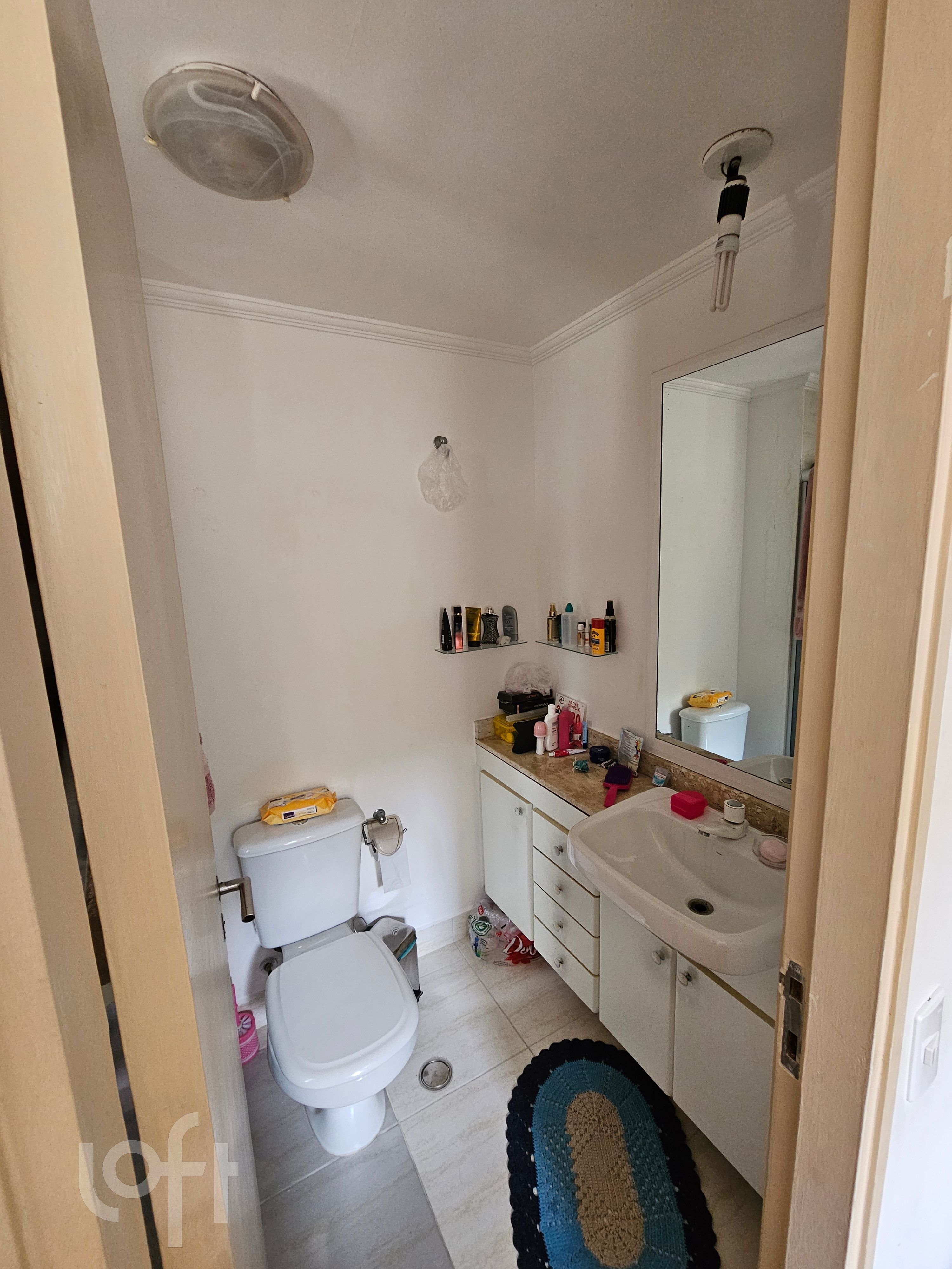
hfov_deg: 89.9
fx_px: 477
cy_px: 634
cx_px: 476
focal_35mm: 13
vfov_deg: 106.2
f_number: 2.2
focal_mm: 2.2
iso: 320
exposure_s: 1/40
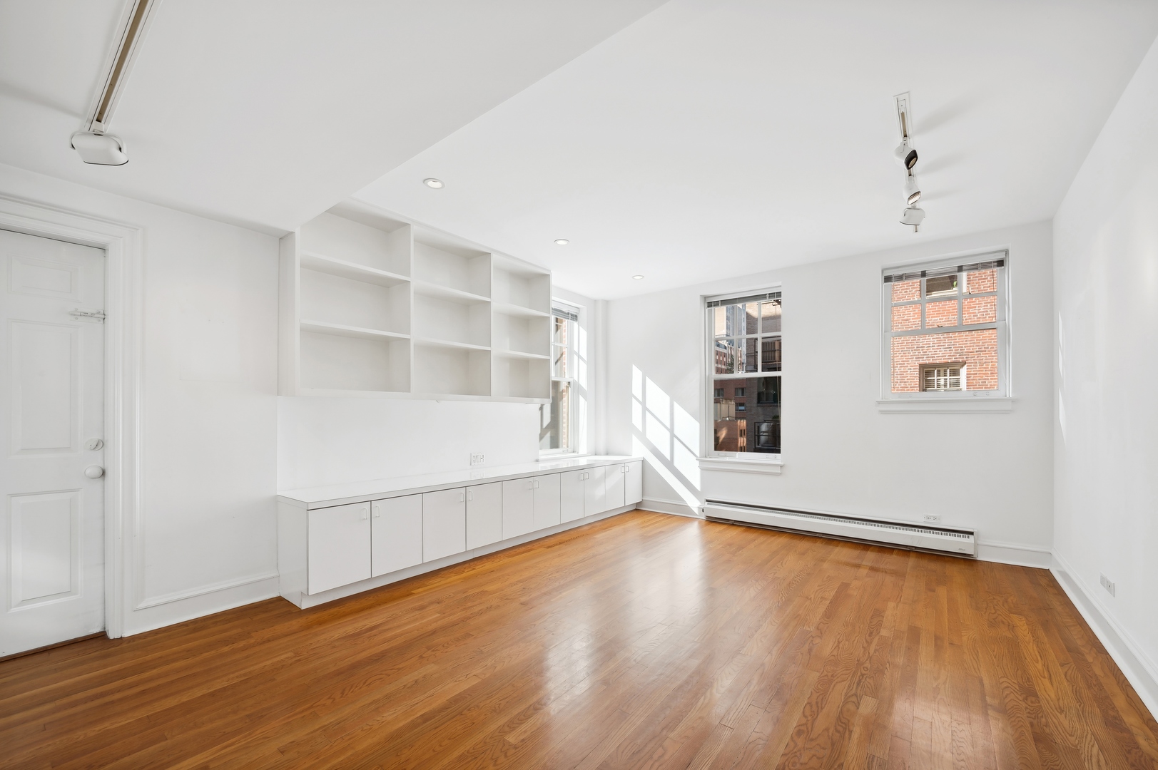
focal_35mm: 14
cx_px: 579
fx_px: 450
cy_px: 385
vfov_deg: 81.1
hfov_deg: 104.3
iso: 100
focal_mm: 14
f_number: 11
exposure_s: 1/25
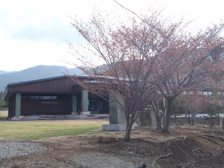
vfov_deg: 34.3
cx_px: 112
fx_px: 272
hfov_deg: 44.8
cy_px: 84
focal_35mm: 42
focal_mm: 7.57
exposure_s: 1/80
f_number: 5
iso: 80
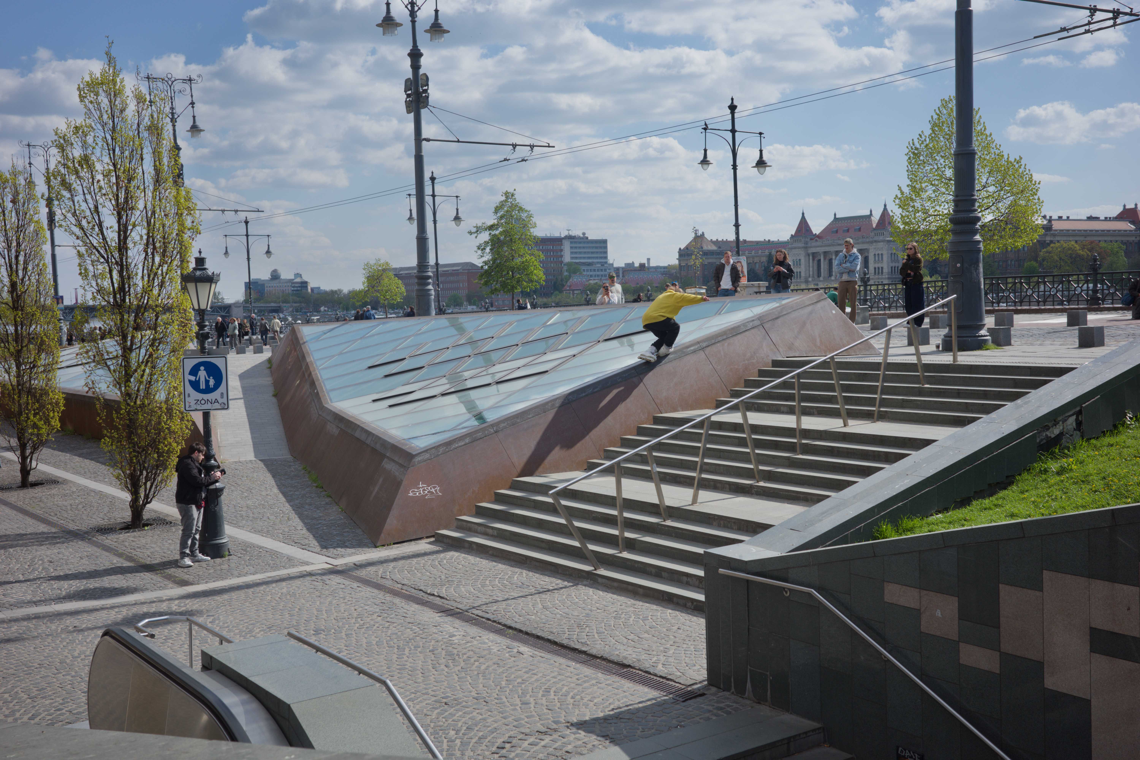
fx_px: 1267
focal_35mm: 40
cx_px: 570
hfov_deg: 48.5
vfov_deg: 33.4
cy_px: 380
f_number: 5.6
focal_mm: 26
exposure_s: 1/500
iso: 100
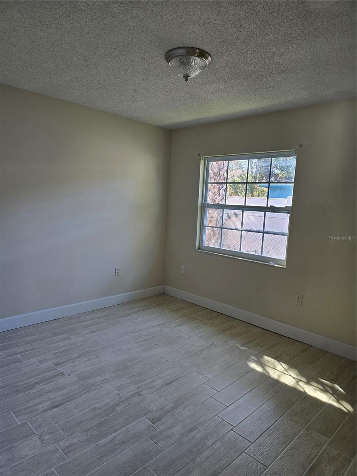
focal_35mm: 23
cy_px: 238
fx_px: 316
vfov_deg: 73.9
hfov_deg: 58.9
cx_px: 178
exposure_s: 1/120
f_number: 1.7
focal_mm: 6.3
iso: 100
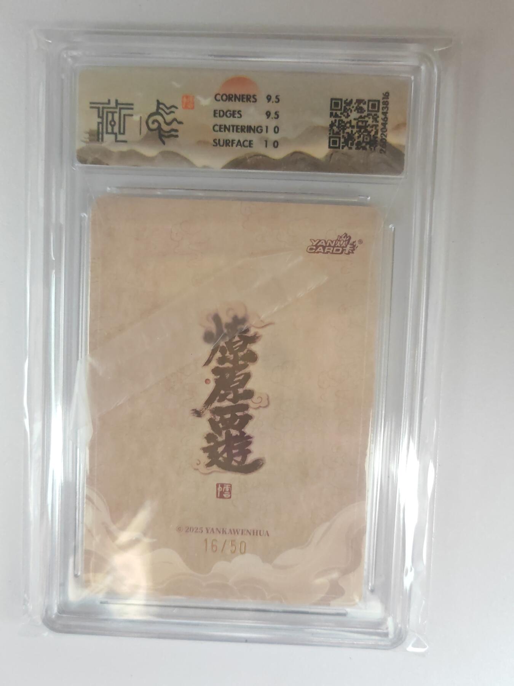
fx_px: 535
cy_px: 343
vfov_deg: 65.3
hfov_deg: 51.4
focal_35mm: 27
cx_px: 257
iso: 1250
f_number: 1.95
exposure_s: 1/33
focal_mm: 5.52
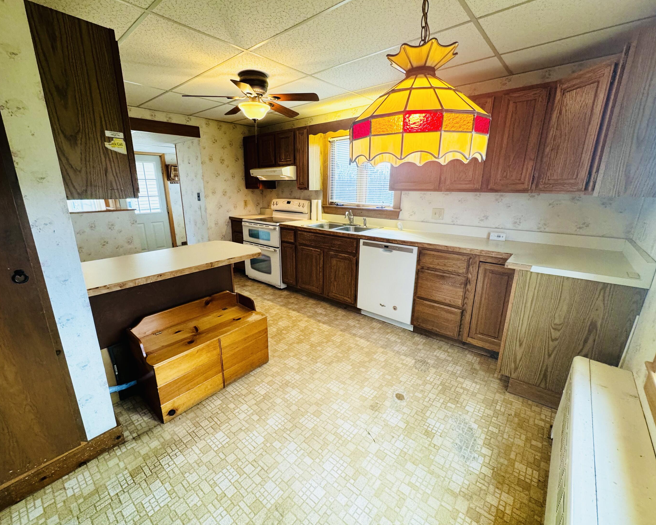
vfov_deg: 84.0
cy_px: 265
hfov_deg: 96.7
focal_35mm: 15
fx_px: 291
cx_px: 312
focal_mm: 2.22
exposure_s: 1/60
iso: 250
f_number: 2.2
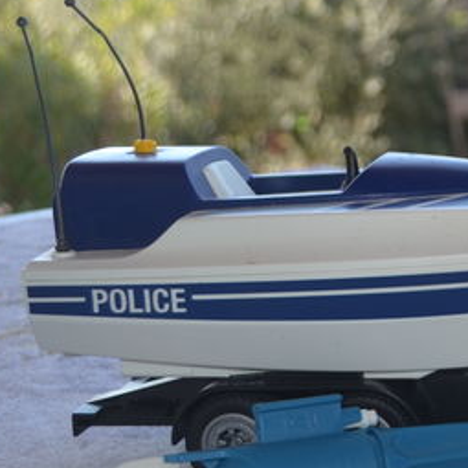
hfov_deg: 14.9
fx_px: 1530
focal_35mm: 100
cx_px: 864
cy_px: 203
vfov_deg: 17.4
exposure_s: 1/200
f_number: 4
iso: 100
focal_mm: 20
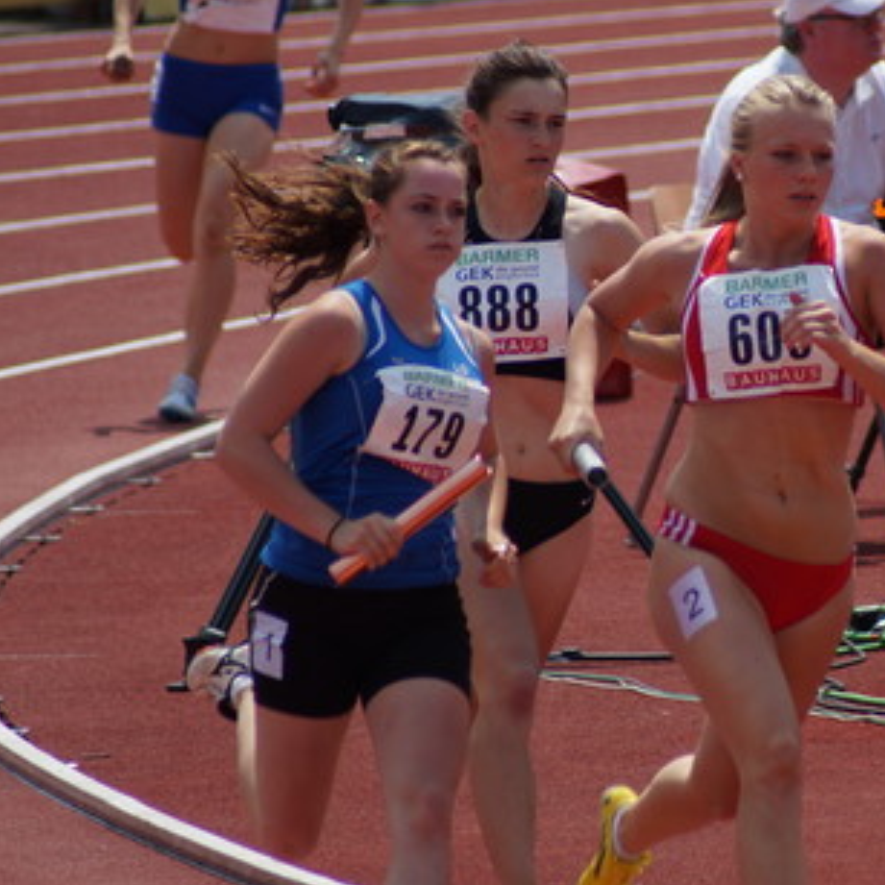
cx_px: 842
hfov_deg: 2.3
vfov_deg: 2.3
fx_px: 22301
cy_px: 398
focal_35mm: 771
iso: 100
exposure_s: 1/500
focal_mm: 300
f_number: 6.3
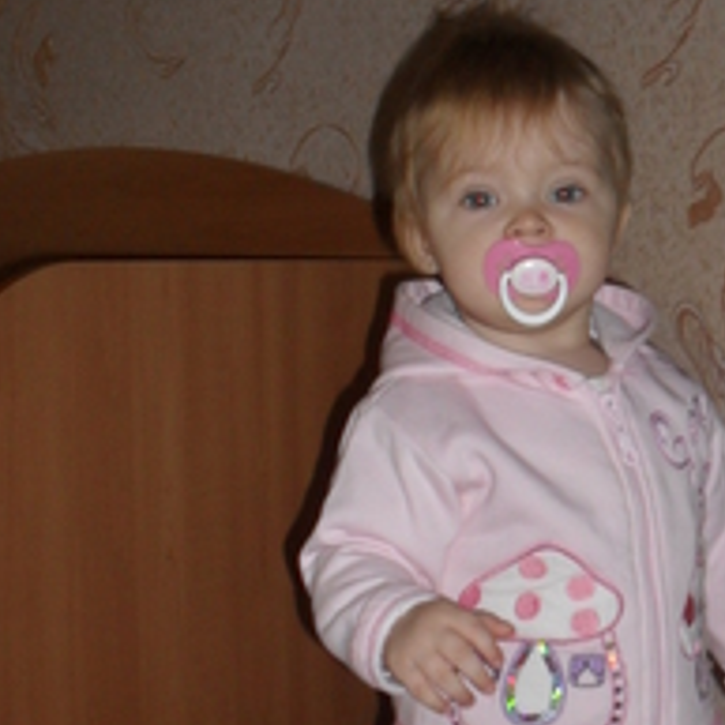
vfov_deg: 23.6
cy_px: 590
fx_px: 1706
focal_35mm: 72
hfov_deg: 23.7
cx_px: 575
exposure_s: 1/45
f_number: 3.2
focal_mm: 6.3
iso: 200
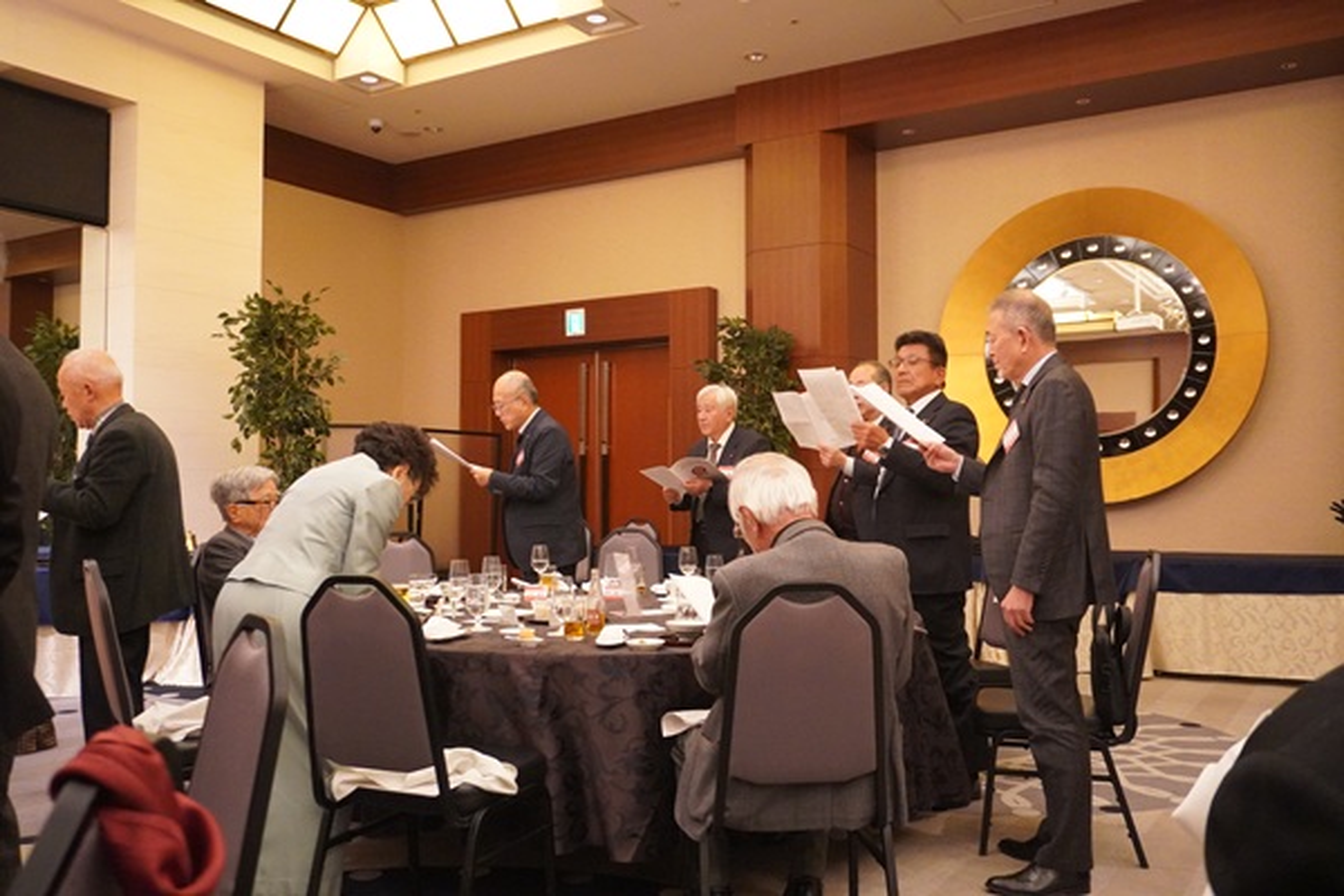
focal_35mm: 32
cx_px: 672
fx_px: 1176
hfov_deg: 59.5
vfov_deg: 41.7
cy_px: 448
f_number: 4
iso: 5000
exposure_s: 1/160
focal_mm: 21
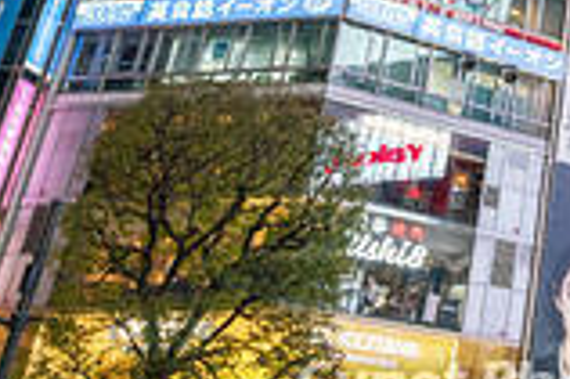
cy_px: -116
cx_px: 823
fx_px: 1265
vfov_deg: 16.1
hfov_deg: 21.7
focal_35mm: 80
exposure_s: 1/30
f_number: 5.6
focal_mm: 21
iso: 800
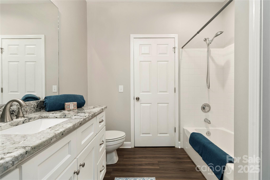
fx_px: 127
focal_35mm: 17
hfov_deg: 93.3
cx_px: 135
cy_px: 90
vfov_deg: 70.4
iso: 320
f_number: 6.3
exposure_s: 1/8
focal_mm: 17
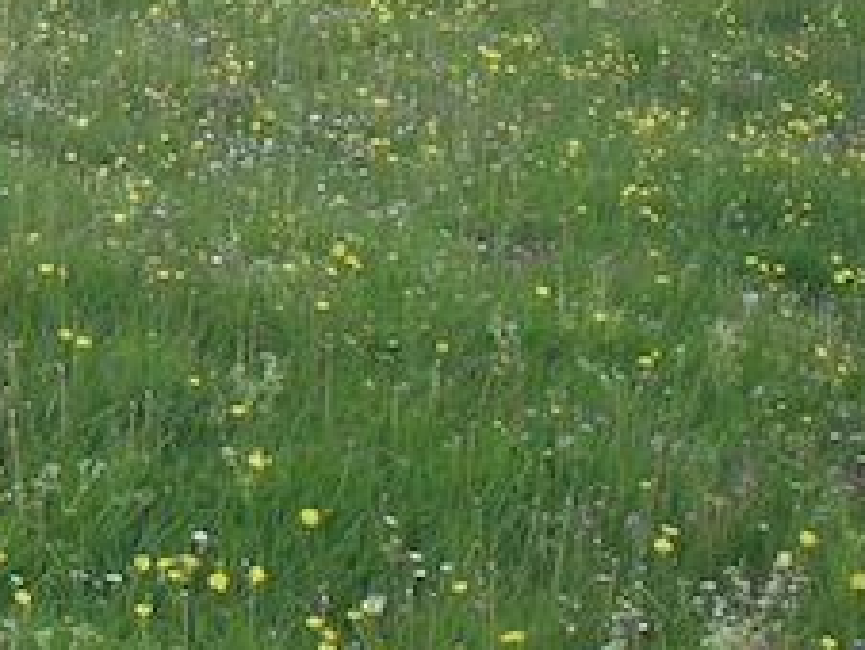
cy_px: 124
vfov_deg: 12.6
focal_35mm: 117
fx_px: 2927
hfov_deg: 16.1
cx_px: -199
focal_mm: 6.3
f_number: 3.2
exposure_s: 1/350
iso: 100
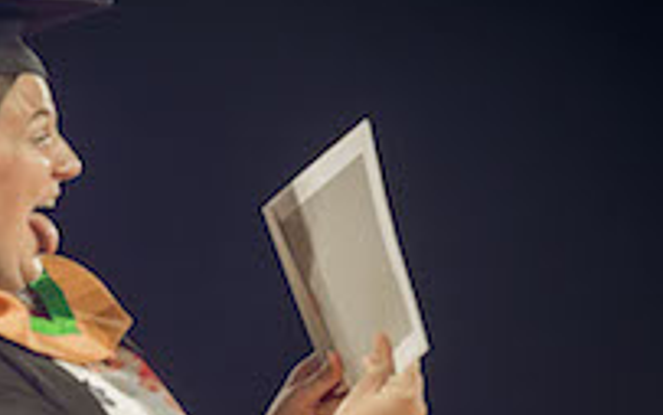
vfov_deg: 1.6
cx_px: -88
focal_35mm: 842
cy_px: 407
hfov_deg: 2.5
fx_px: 15218
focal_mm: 300
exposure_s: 1/320
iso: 4000
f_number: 4
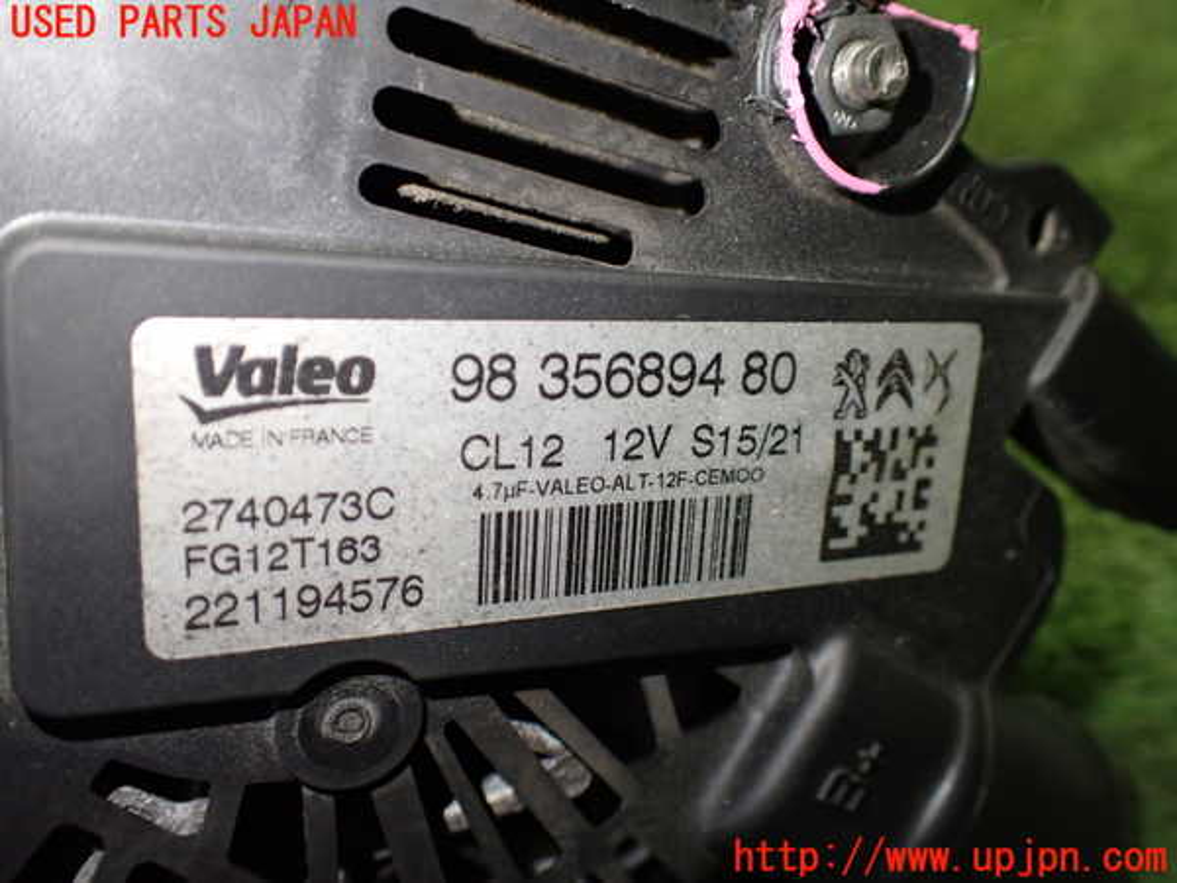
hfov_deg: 60.0
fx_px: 1020
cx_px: 588
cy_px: 442
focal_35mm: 30
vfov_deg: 46.8
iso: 400
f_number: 2.3
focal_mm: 5.4
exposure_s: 1/125
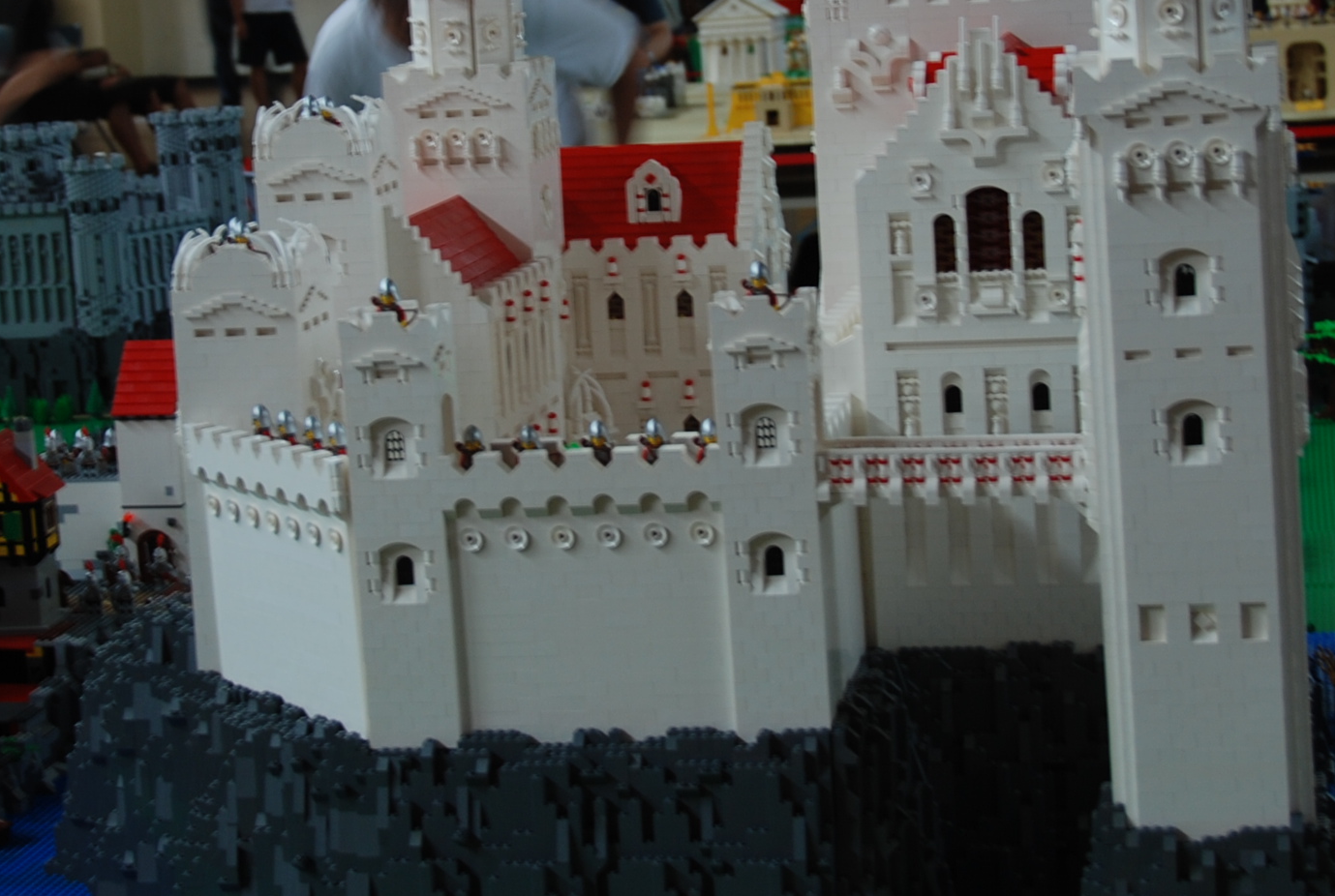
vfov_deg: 16.1
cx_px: 603
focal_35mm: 85
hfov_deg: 23.8
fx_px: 3161
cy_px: 228
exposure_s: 1/8
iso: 100
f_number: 4
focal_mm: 27
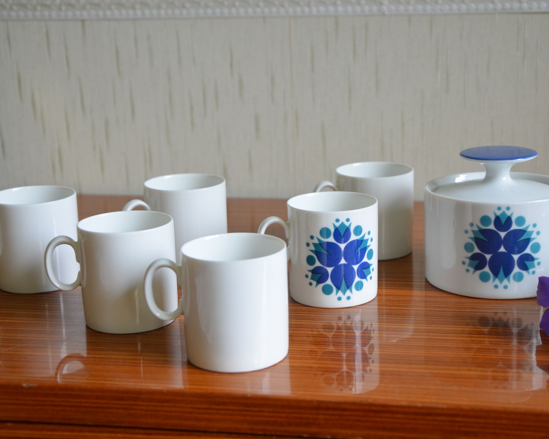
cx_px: 309
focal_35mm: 65
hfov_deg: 29.1
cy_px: 221
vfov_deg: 23.5
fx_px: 1056
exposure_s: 1/60
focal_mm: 38
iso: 400
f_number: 5.6
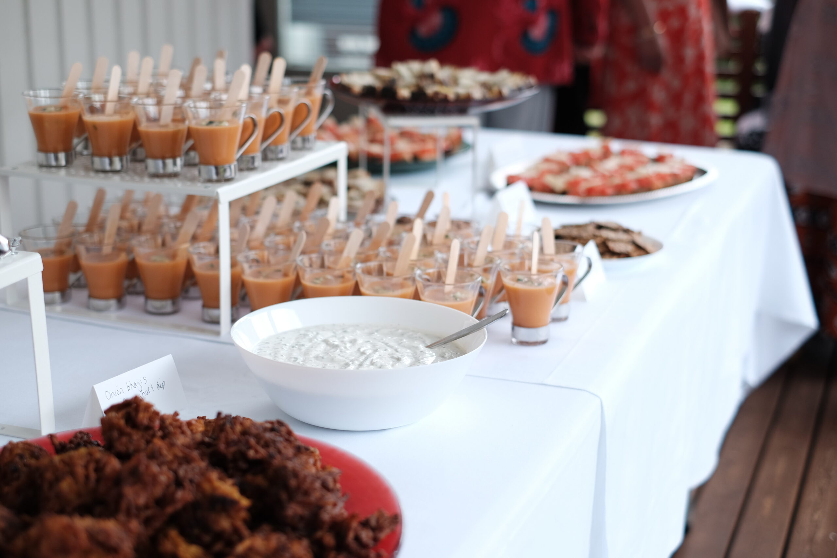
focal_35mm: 53
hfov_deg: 37.5
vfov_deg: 25.5
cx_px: 418
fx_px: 1232
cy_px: 279
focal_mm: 35
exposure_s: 1/400
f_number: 2
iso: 200
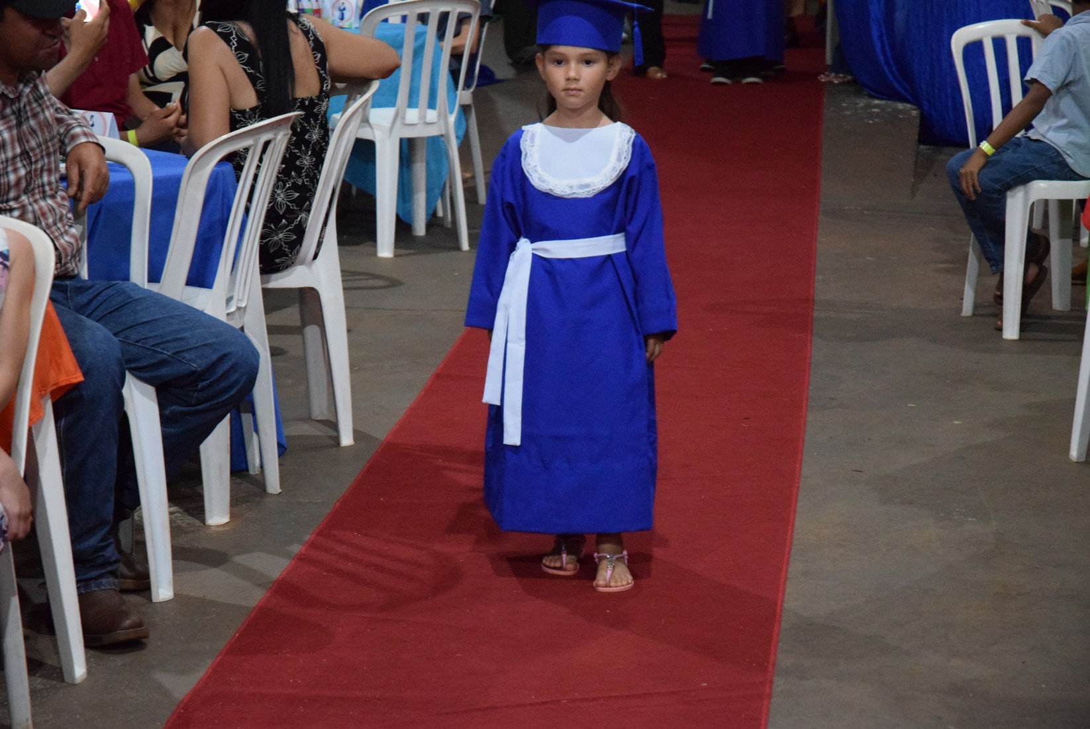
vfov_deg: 14.1
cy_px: 364
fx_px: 2954
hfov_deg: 20.9
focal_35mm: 98
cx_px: 545
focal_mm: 65
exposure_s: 1/80
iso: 6400
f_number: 4.5
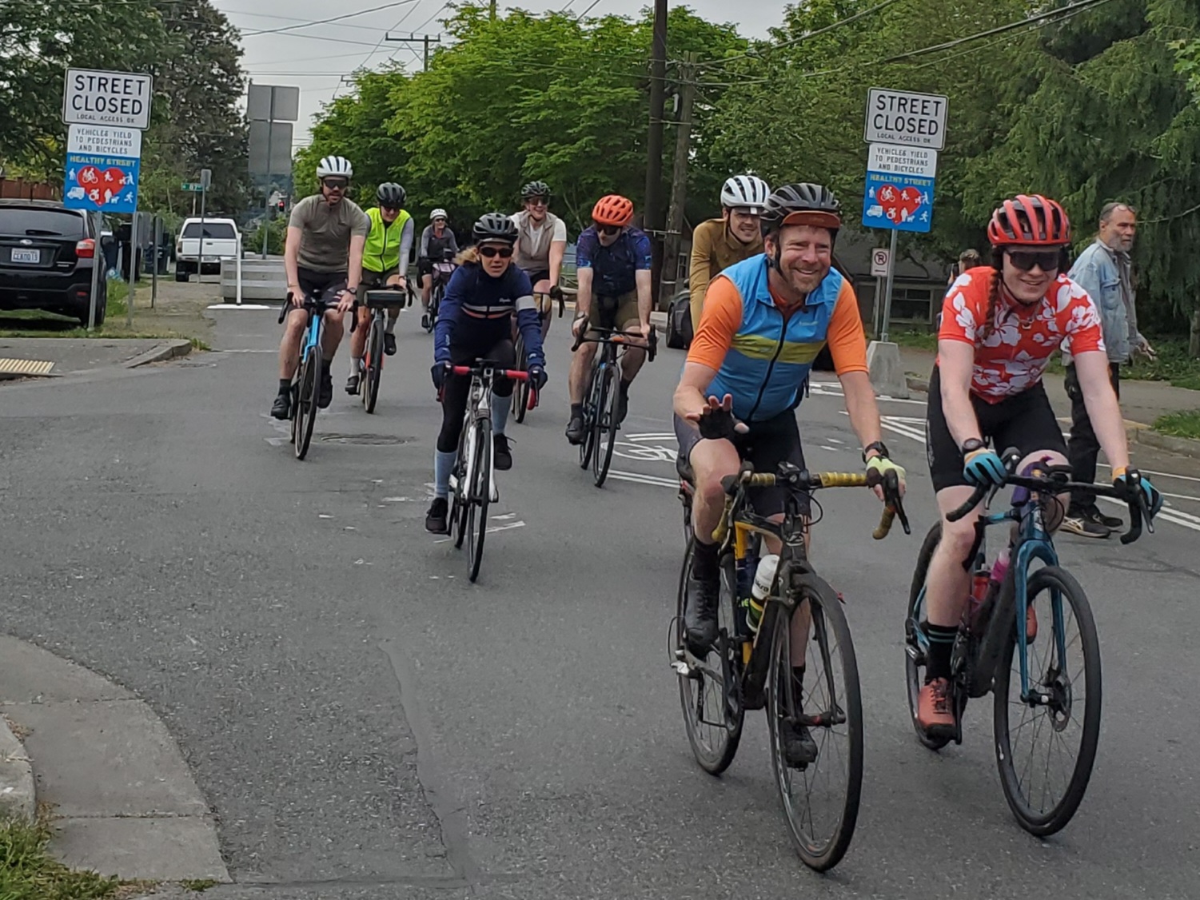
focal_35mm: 26
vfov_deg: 53.1
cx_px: 600
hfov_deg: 67.3
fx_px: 901
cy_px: 450
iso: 50
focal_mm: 4.3
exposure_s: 1/1429
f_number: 2.4
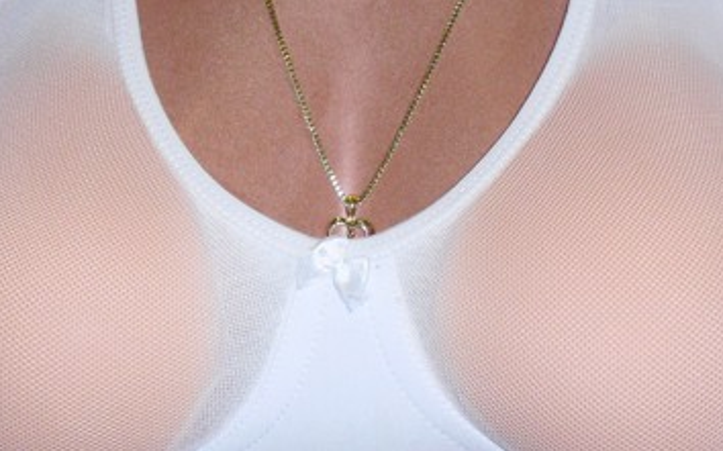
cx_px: 328
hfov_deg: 17.7
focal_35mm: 118
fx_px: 2324
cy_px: 148
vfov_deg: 11.1
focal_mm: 11.2
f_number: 4.2
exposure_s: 1/60
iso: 400
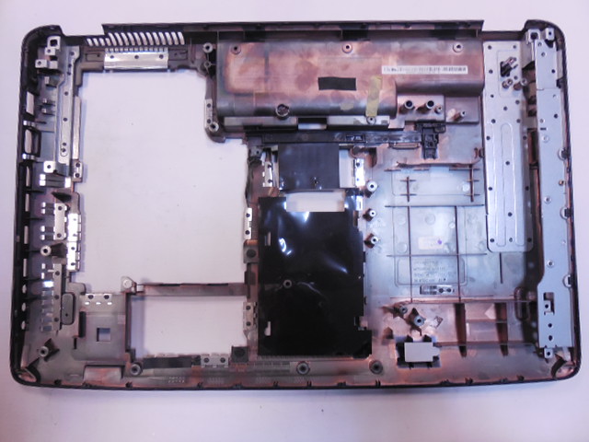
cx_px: 294
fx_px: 442
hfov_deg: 67.3
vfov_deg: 53.1
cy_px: 221
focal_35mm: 26
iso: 360
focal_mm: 4.6
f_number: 3.5
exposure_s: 1/30
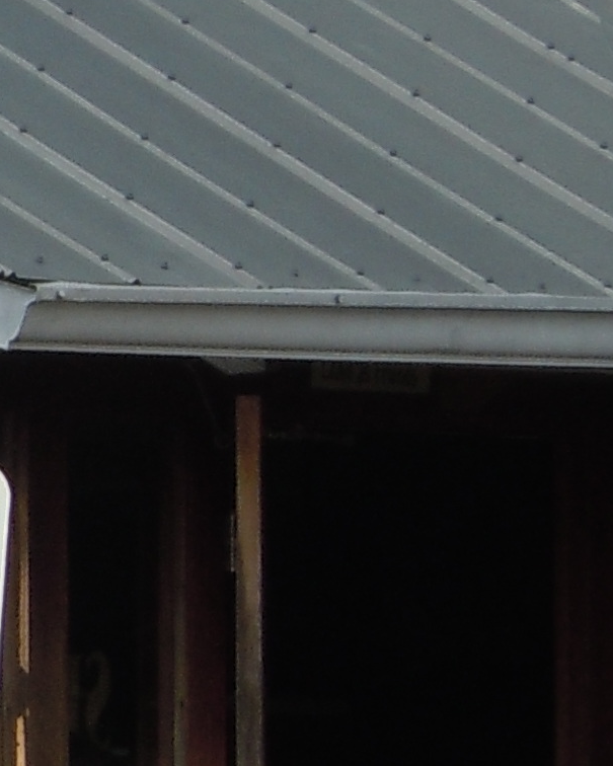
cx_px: -537
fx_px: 20996
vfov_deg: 2.1
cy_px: 278
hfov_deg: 1.7
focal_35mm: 926
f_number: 5.5
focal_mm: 29.8
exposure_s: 1/200
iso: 100
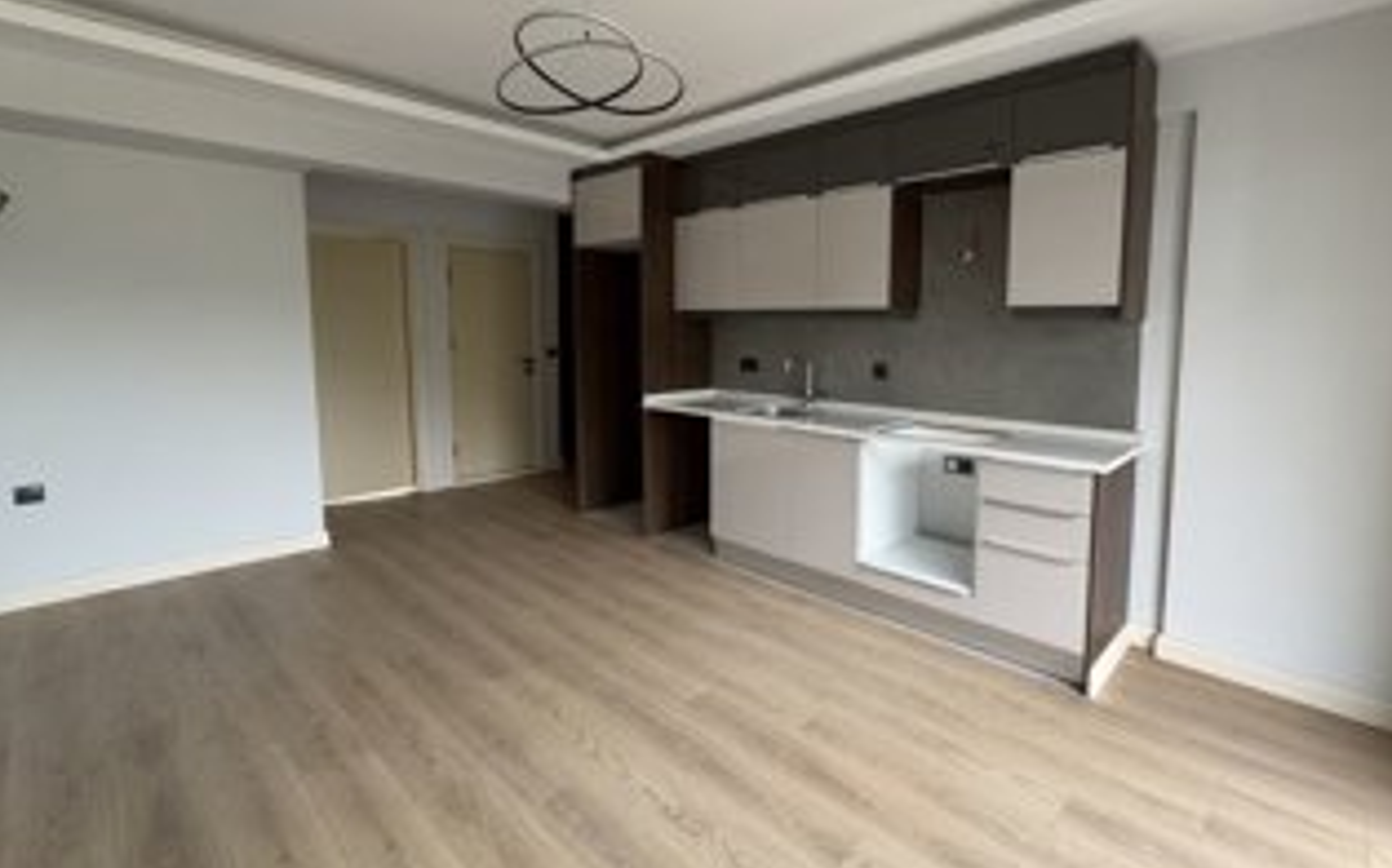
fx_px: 645
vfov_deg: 67.7
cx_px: 789
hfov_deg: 93.8
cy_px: 381
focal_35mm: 17
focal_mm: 2.22
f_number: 2.2
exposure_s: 1/99
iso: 160
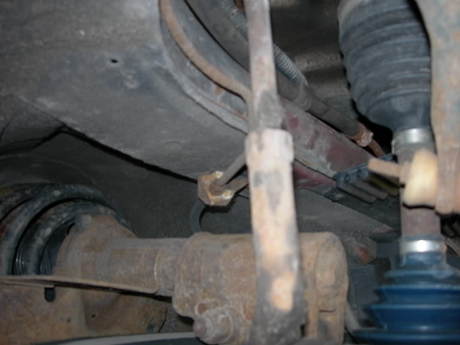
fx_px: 505
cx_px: 230
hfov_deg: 49.0
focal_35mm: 38
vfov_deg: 37.7
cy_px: 172
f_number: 2.8
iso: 50
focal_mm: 7.8
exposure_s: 1/60.1
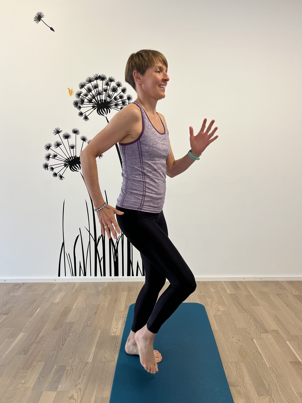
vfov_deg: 65.3
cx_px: 154
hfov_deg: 51.4
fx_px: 314
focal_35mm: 27
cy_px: 208
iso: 125
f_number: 1.6
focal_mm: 5.1
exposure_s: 1/100
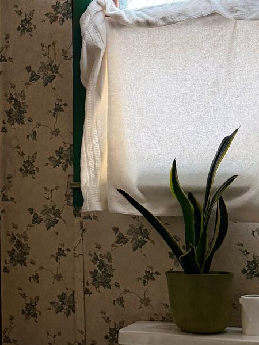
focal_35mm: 80
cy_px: 146
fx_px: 798
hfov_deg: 17.9
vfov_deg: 24.4
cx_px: -6
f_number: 1.78
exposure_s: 1/120
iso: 400
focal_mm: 6.76
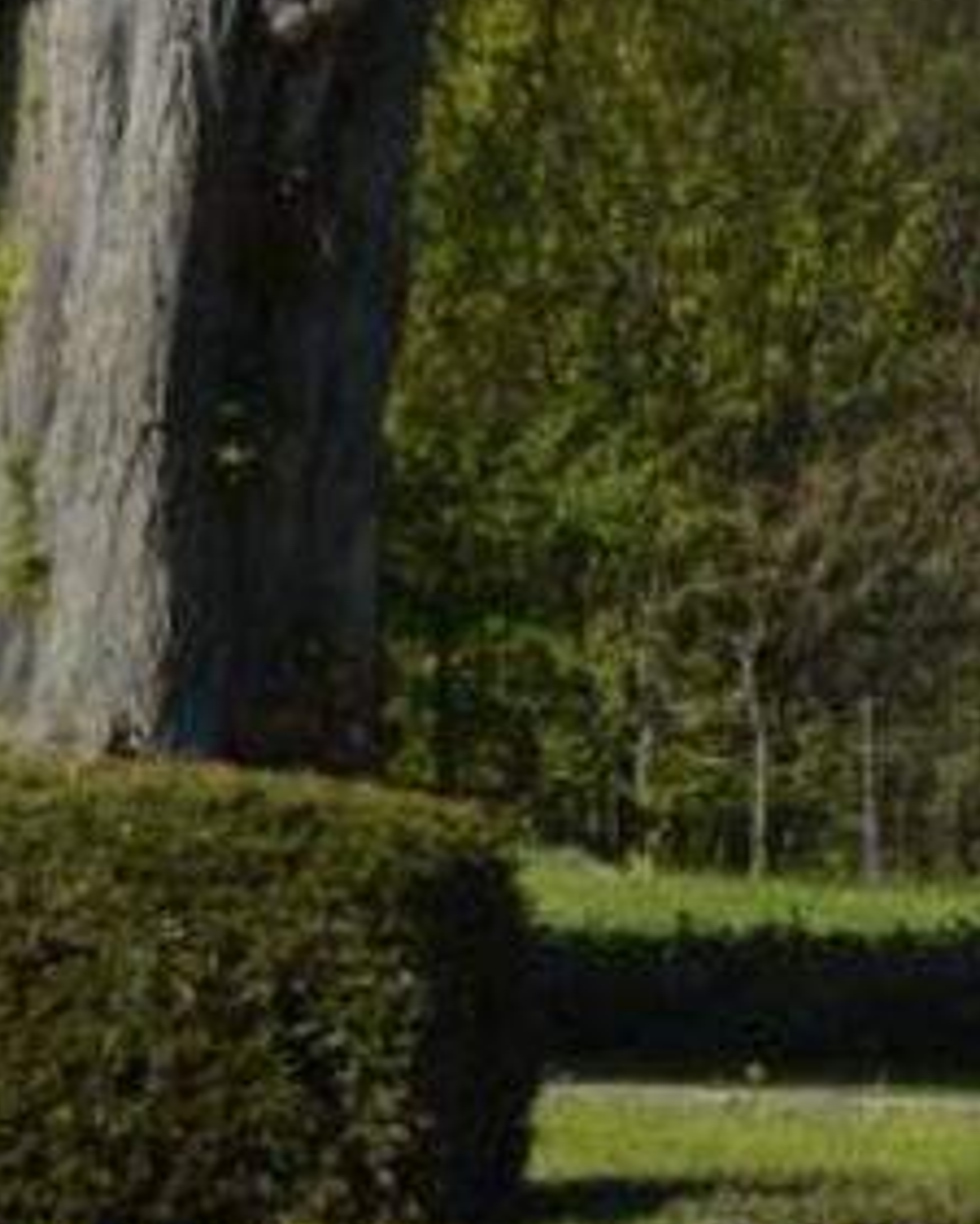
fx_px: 15835
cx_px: 4578
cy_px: 20
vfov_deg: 4.4
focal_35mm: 437
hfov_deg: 3.3
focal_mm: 38
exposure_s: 1/320
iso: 100
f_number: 9
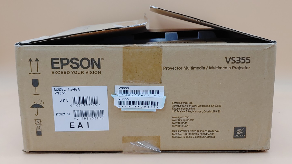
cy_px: 81
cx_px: 145
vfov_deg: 26.5
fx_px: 348
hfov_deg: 45.5
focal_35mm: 45
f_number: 1.8
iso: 50
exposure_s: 1/120
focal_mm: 4.36
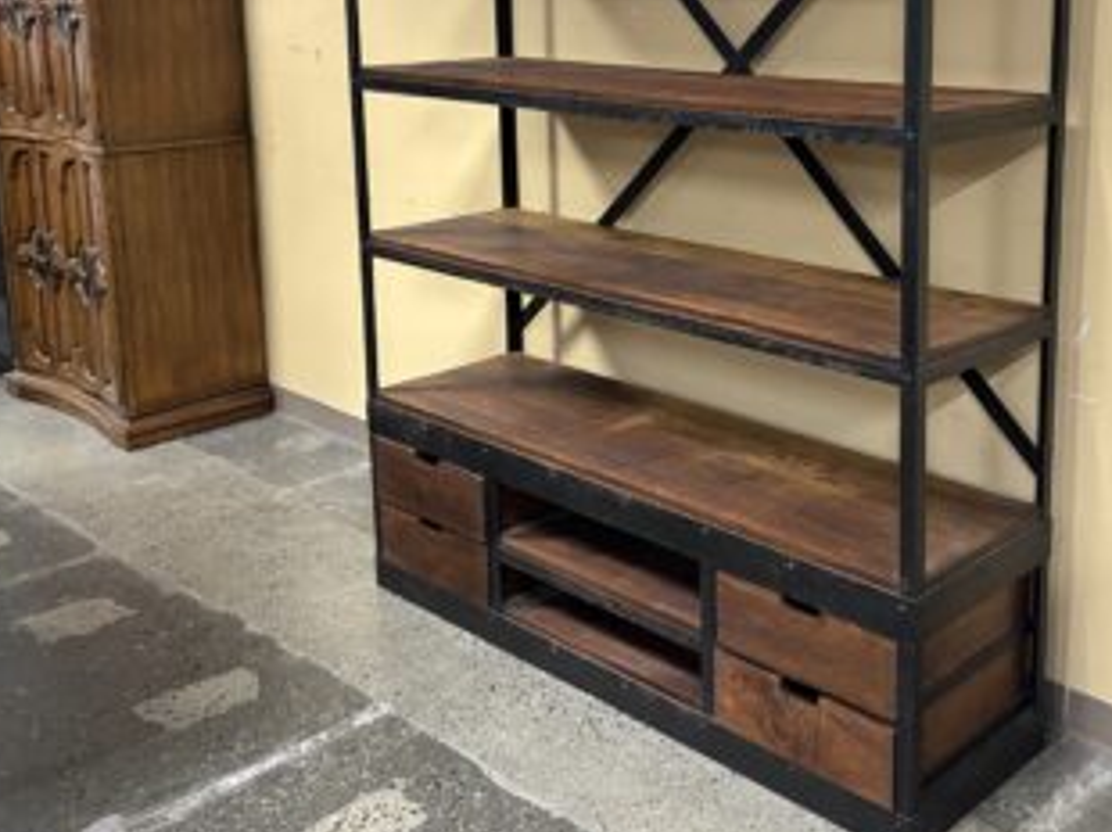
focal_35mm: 42
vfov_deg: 33.6
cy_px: 210
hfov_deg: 44.3
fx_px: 1348
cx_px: 725
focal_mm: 5.96
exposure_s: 1/60
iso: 400
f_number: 1.6
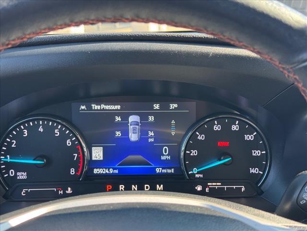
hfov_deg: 39.7
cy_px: 116
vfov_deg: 30.3
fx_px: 426
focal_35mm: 48
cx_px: 154
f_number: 1.78
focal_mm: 6.76
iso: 160
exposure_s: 1/60
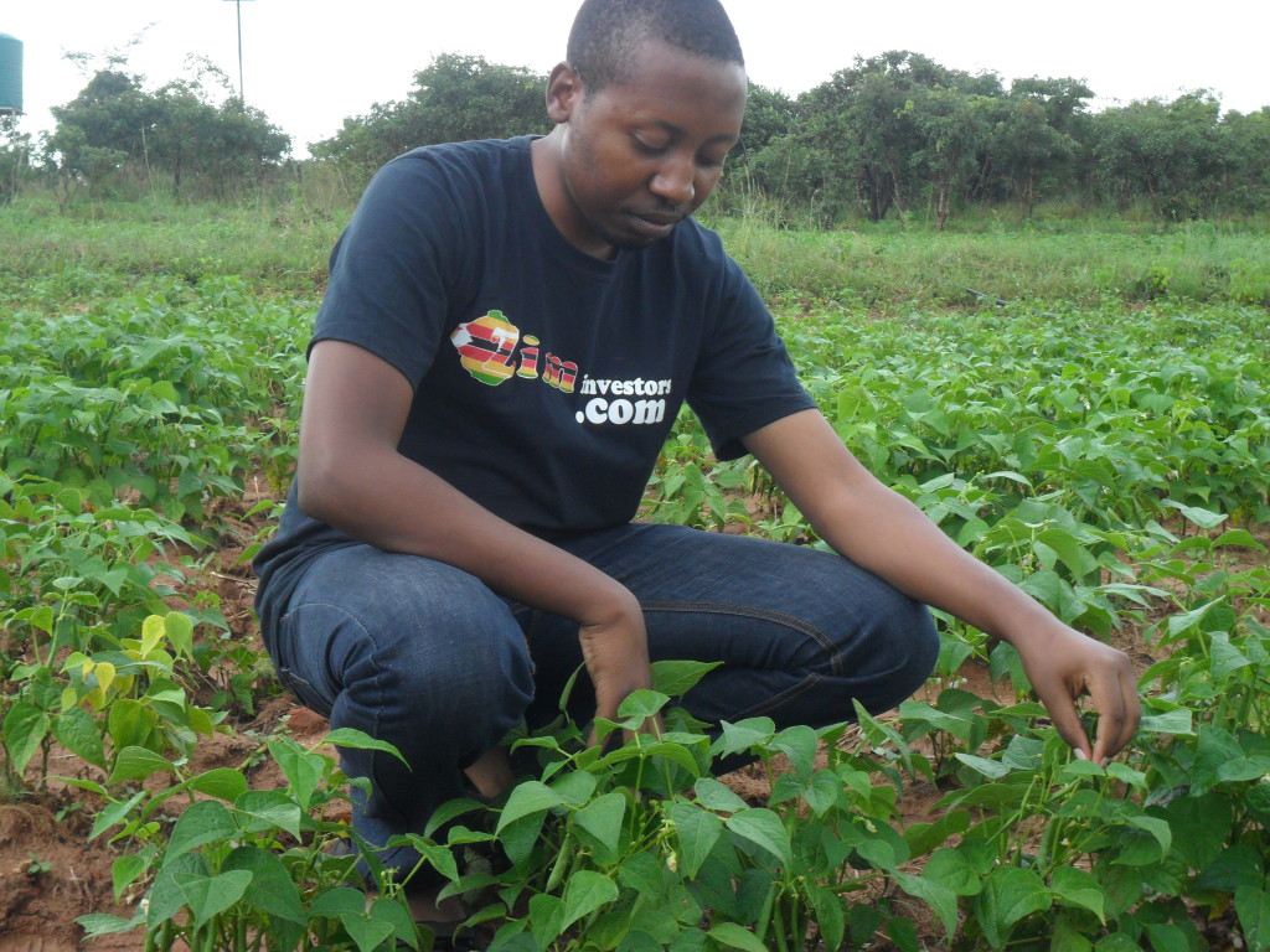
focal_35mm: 52
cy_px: 476
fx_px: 1908
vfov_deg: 28.0
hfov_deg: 36.8
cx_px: 635
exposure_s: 1/60
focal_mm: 9.3
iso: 120
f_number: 5
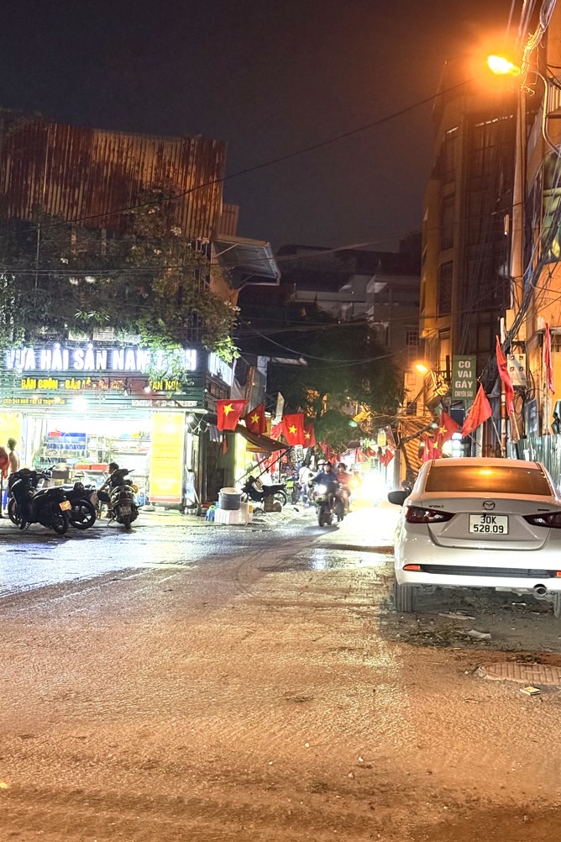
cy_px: 427
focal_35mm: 51
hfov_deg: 26.5
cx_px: 254
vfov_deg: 38.9
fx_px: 1192
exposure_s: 1/33
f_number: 1.78
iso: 500
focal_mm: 6.76
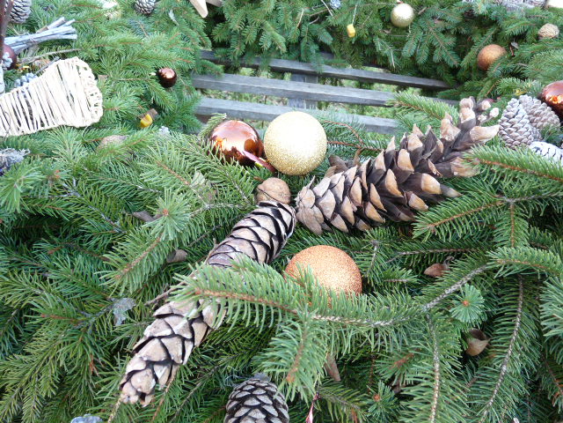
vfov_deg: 51.4
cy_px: 212
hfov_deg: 65.3
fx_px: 439
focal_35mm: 27
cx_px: 282
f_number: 2.8
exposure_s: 1/80
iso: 400
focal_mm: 4.8
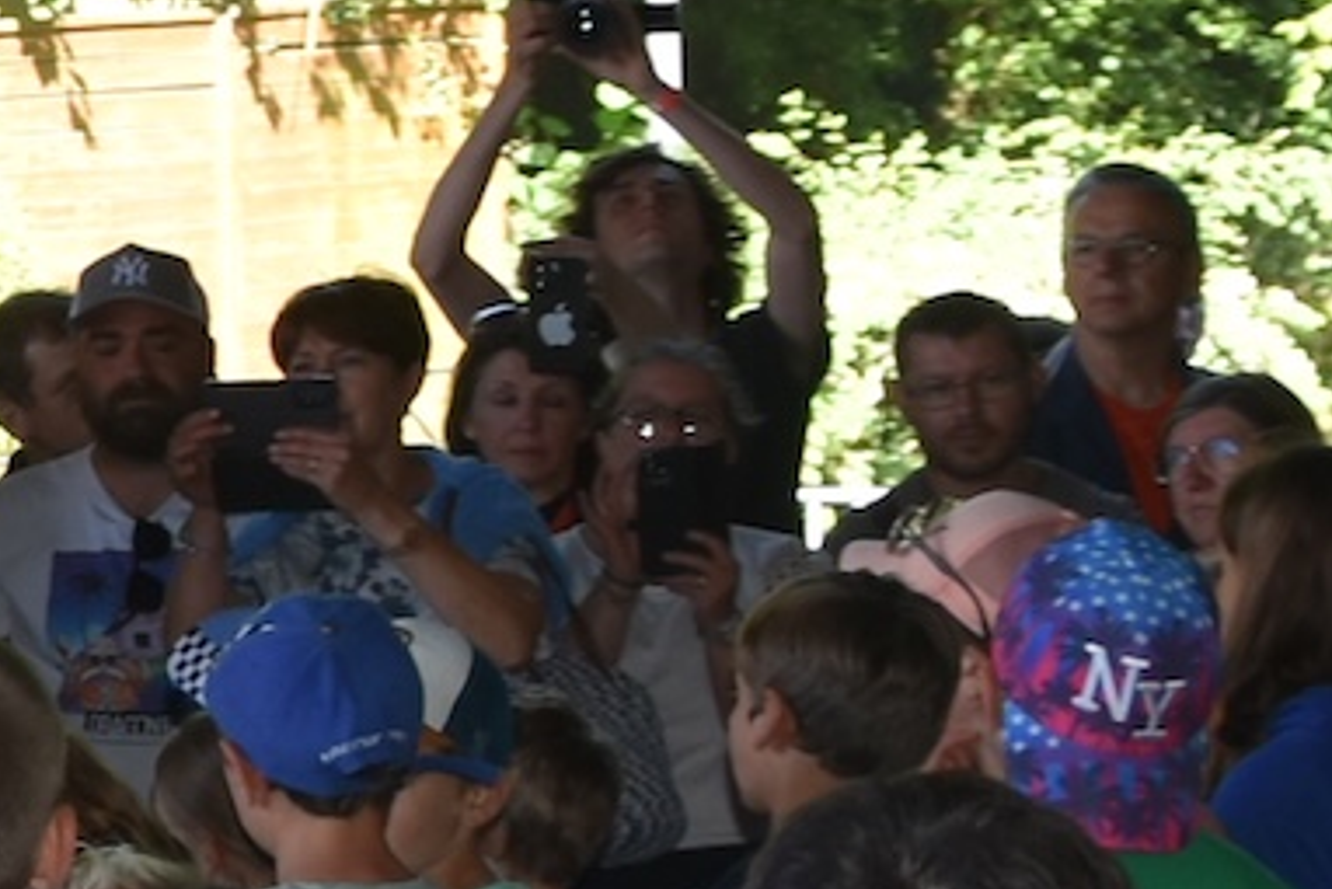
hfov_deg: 7.8
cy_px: 514
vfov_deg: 5.5
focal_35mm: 249
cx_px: -1625
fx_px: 9228
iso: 200
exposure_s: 1/160
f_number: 4
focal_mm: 25
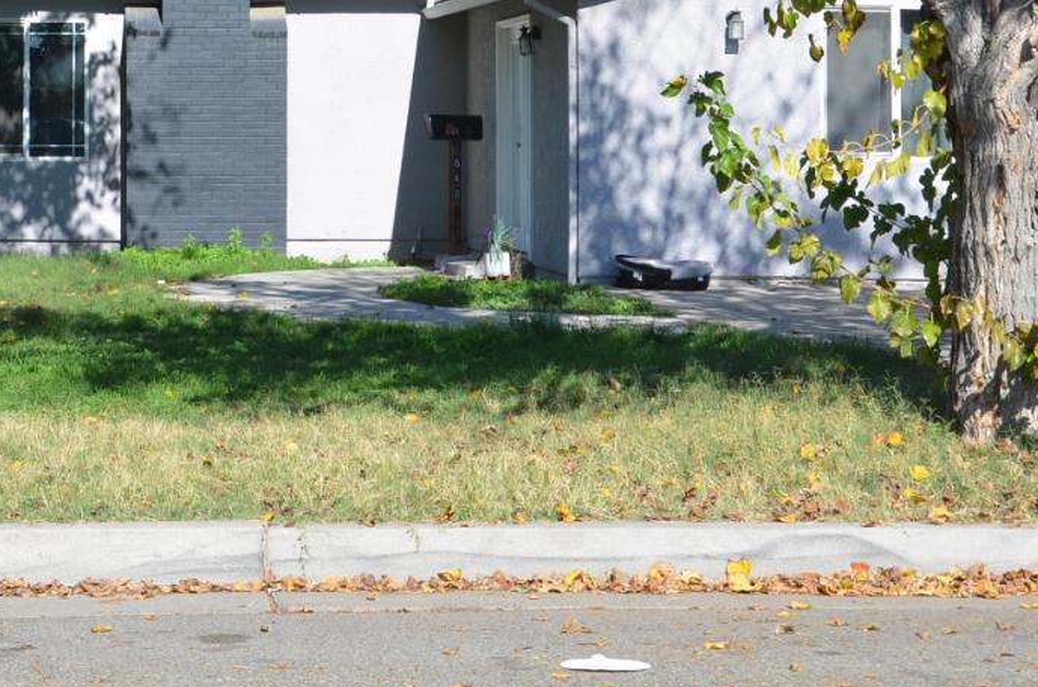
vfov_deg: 13.7
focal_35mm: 98
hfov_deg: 20.7
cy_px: -26
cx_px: 303
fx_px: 2819
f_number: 8
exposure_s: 1/250
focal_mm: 30
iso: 100
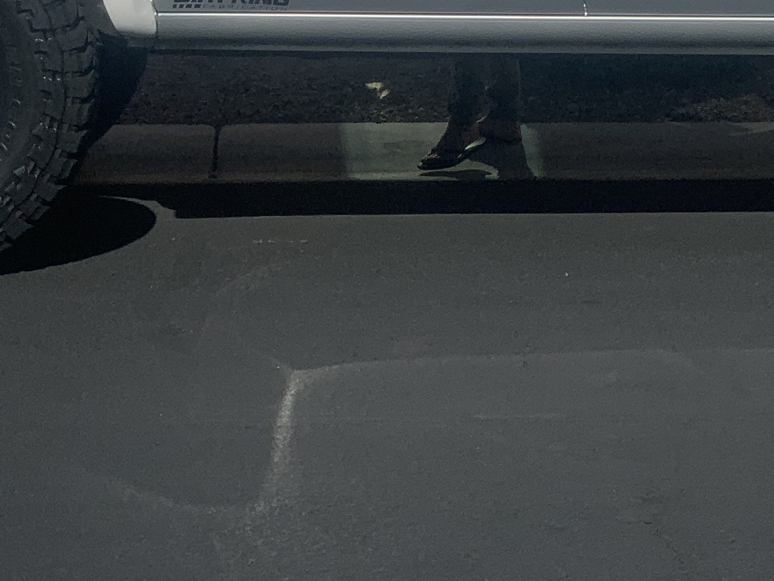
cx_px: 665
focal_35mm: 152
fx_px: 3400
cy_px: -240
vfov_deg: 9.5
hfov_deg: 12.9
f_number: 2.4
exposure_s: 1/3984
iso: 16
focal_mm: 6
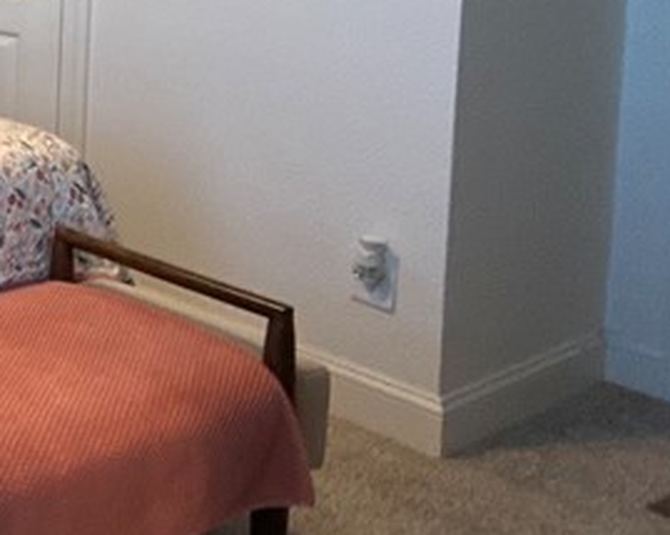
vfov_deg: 26.4
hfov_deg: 22.9
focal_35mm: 52
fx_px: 1031
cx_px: -491
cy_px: -77
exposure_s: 1/120
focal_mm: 2.22
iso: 400
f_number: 2.2
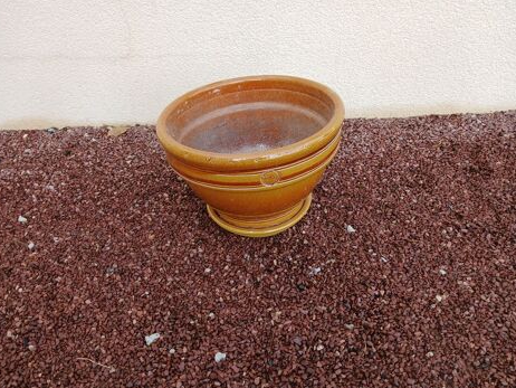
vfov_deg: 51.4
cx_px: 256
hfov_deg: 65.3
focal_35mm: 27
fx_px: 403
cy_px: 195
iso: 25
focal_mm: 3.98
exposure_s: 1/100
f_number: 1.8
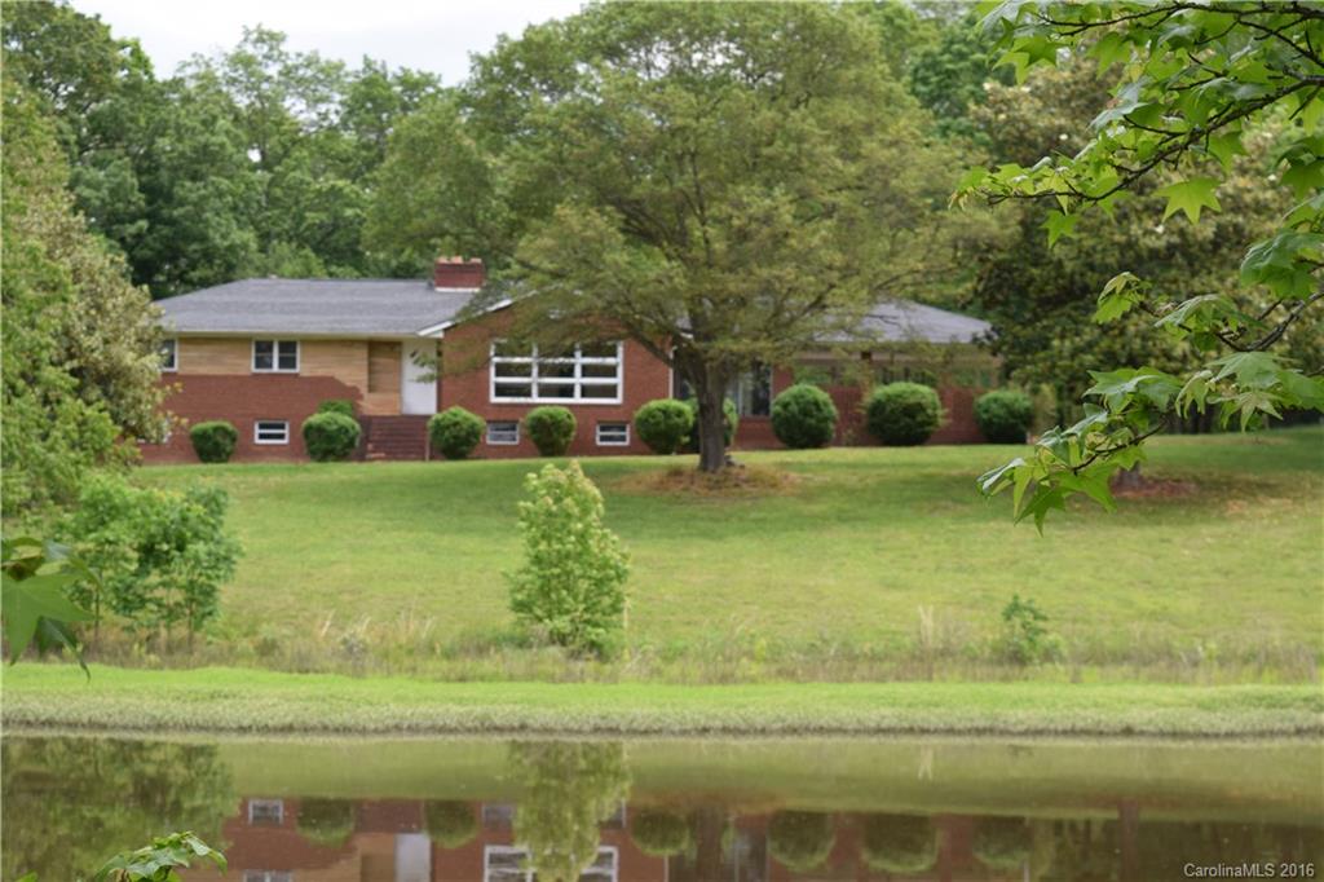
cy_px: 441
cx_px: 662
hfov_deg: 26.0
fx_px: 2868
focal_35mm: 78
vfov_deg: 17.5
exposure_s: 1/250
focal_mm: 52
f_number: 8
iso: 320
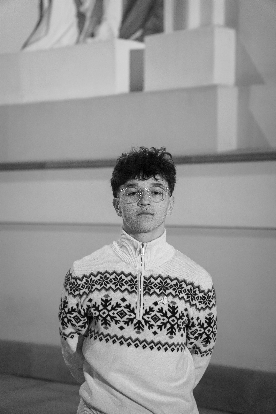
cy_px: 207
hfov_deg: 15.2
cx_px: 138
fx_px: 1035
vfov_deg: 22.6
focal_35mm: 90
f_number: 2.8
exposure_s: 1/13
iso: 400
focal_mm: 60
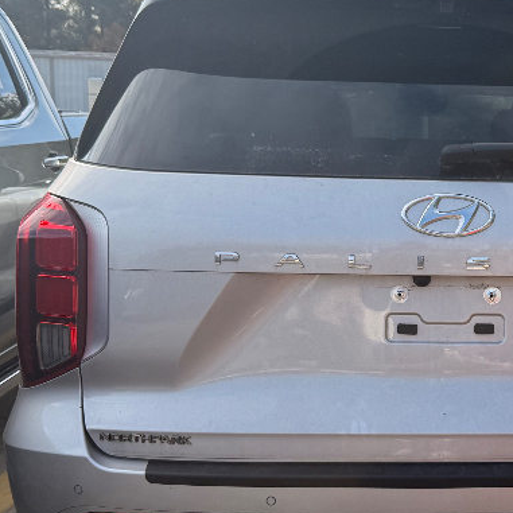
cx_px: 471
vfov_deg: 30.0
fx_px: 956
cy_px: 260
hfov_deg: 28.7
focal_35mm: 57
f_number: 1.78
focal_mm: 6.76
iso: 100
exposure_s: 1/3145
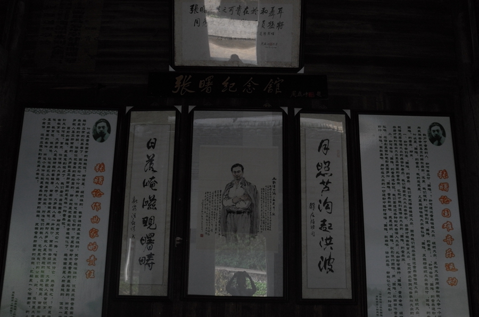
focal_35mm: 36
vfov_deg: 36.7
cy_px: 158
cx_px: 240
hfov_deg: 53.2
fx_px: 478
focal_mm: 24
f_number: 14
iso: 1600
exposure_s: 1/30
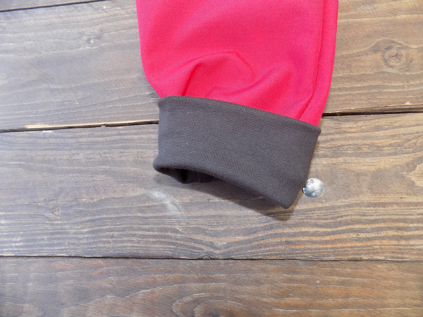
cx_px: 212
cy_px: 158
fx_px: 281
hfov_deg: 73.9
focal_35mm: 23
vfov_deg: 58.9
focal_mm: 4
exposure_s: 1/60
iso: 80
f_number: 3.1
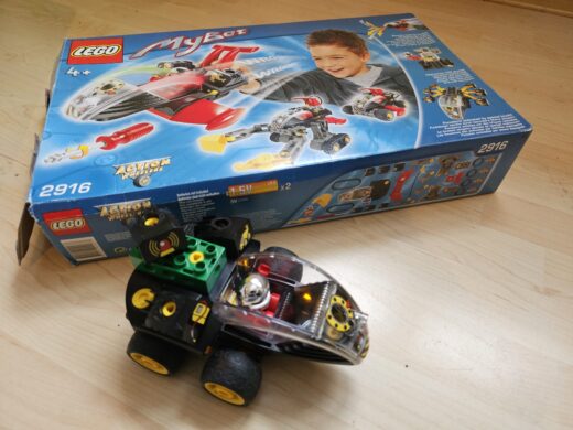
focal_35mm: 23
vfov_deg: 58.9
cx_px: 286
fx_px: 381
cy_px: 215
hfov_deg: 73.9
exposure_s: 1/100
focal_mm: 6.3
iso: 640
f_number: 1.7
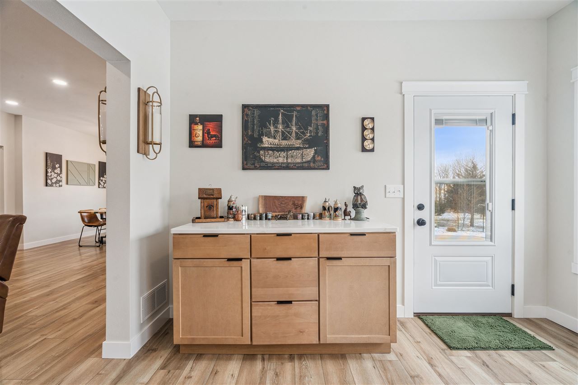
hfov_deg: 96.7
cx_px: 289
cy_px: 192
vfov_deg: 73.7
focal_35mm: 16
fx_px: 257
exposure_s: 1/10
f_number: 10
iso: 400
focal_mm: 16
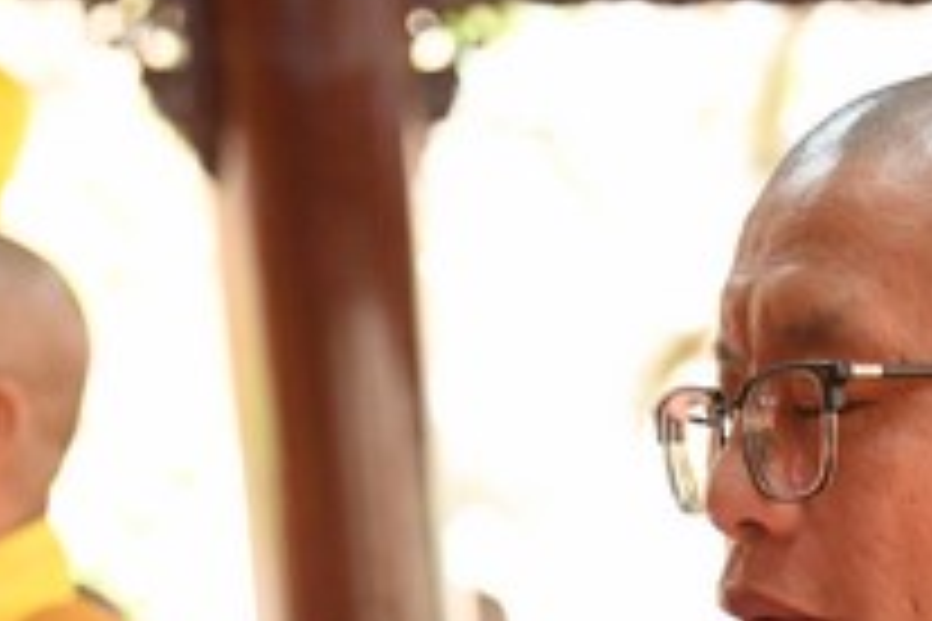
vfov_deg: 7.4
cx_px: 648
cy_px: 936
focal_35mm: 182
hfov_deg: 11.3
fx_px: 4711
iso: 4000
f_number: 4
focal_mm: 58
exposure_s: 1/320
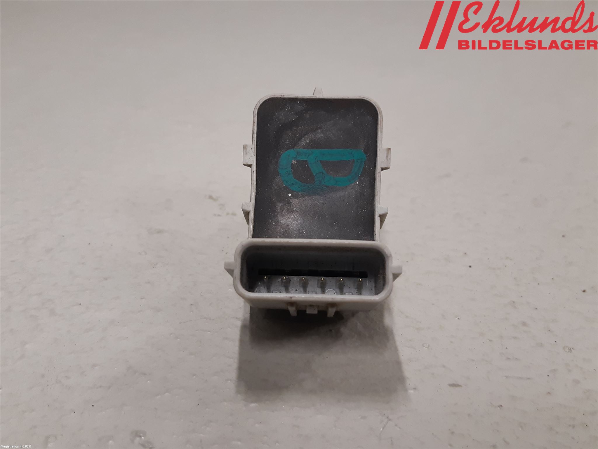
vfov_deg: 53.1
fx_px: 449
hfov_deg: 67.3
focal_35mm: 26
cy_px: 224
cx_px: 299
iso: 125
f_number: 1.7
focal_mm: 3.93
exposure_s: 1/50
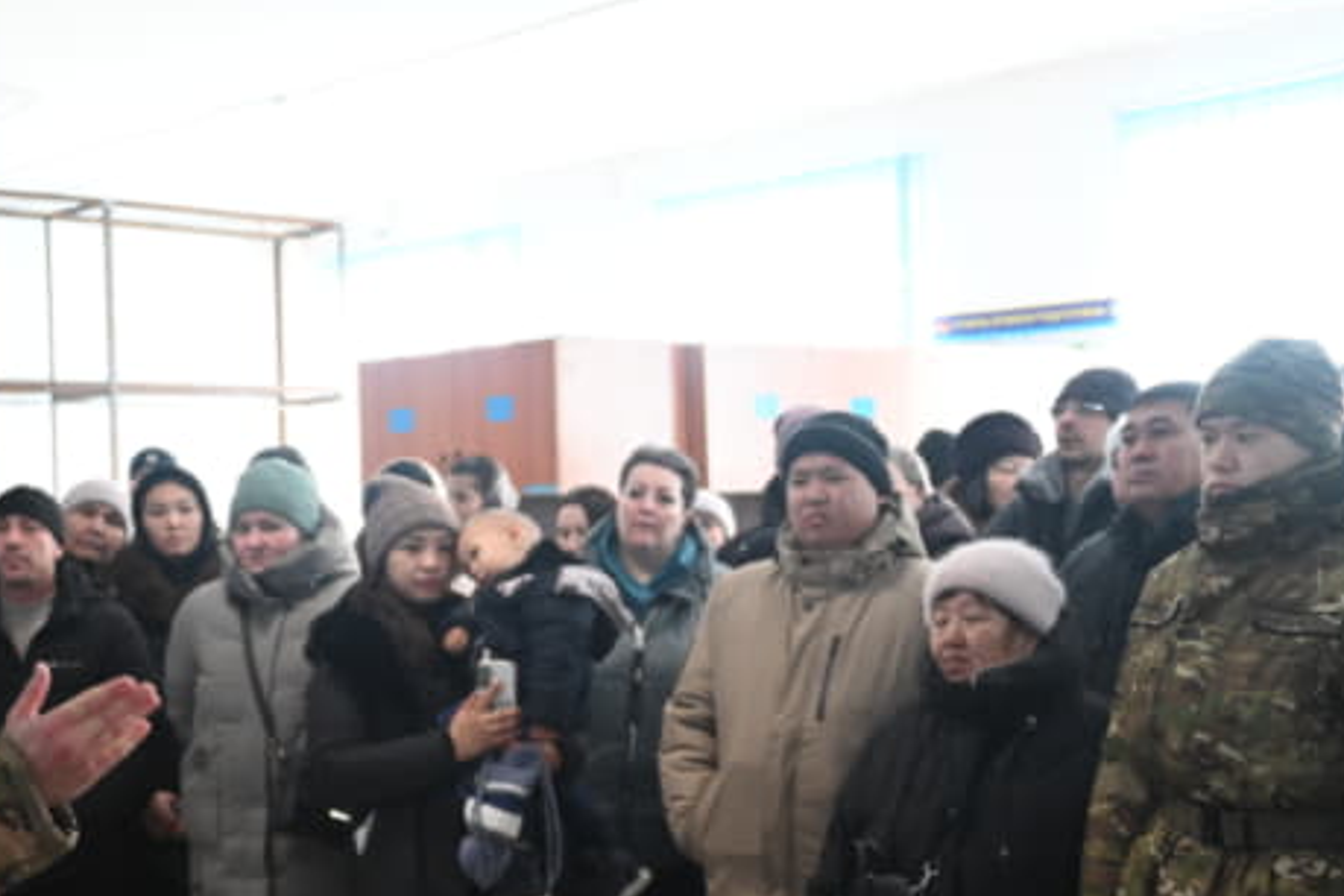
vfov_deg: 22.1
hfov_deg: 32.7
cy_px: 647
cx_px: 515
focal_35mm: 61
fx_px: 2277
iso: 2000
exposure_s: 1/125
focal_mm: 40
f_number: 4
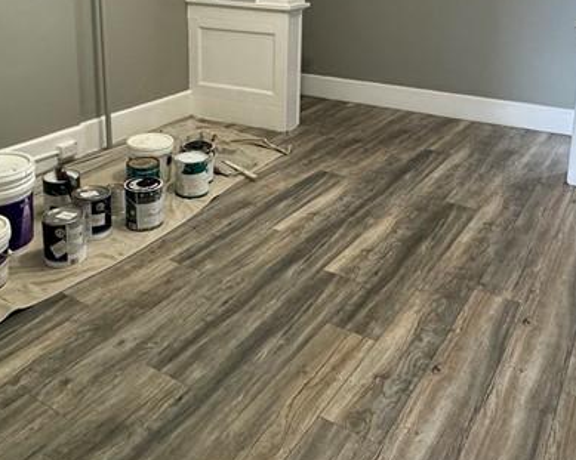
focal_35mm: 36
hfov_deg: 50.3
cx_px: 290
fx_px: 614
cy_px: 77
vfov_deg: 39.2
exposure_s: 1/60
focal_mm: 2.22
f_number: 2.2
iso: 320
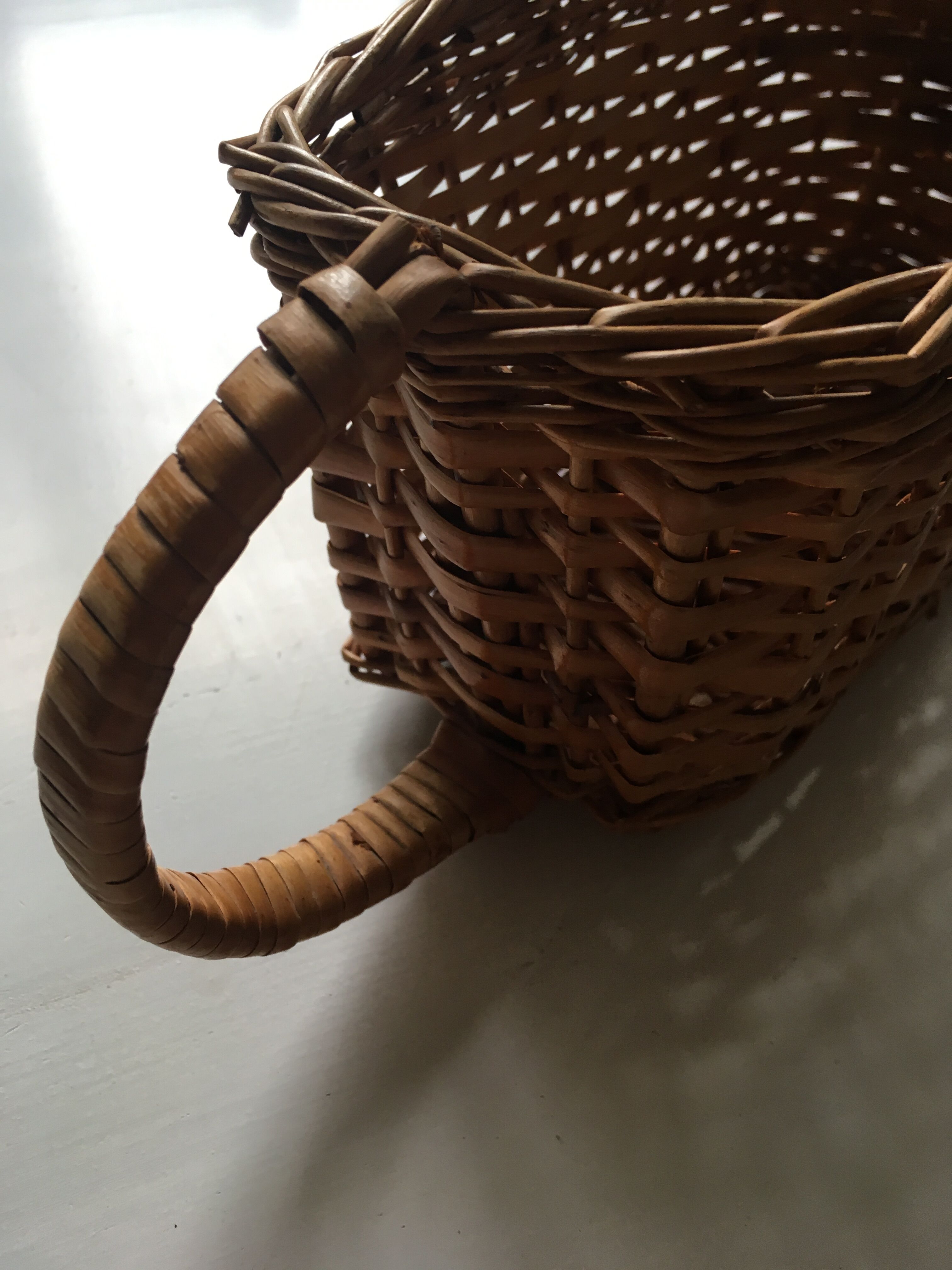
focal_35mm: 29
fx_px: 1063
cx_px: 476
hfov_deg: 48.2
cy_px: 635
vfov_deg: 61.7
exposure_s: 1/33
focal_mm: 4.15
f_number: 2.2
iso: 40
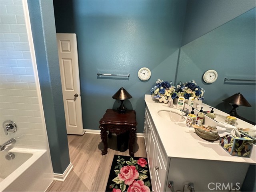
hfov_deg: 102.1
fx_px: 104
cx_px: 128
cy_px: 96
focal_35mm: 14
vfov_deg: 85.7
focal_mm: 2.22
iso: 640
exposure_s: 1/60
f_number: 2.2
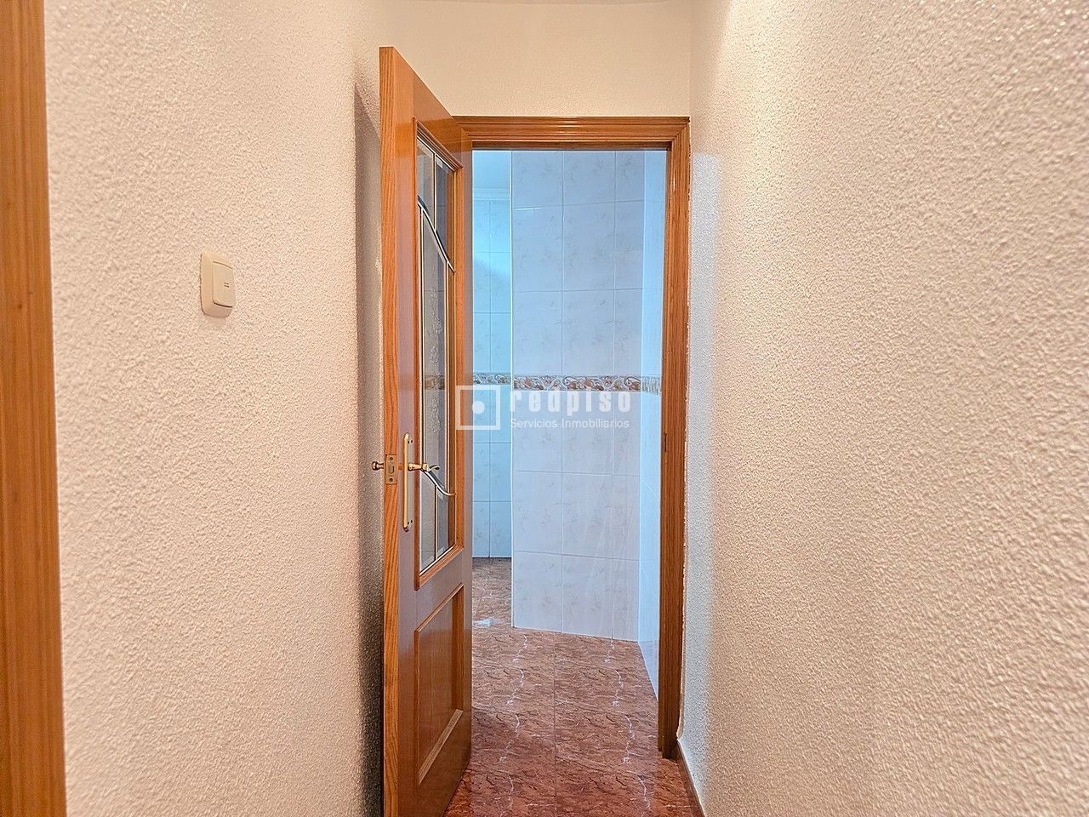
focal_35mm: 23
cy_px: 408
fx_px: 724
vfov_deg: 58.9
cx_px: 544
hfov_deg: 73.9
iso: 500
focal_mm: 6.3
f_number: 1.7
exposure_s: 1/100
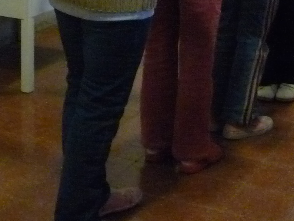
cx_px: 265
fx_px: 833
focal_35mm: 98
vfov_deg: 14.8
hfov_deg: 19.6
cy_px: -17
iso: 800
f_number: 2.8
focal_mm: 4.8
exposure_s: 1/15
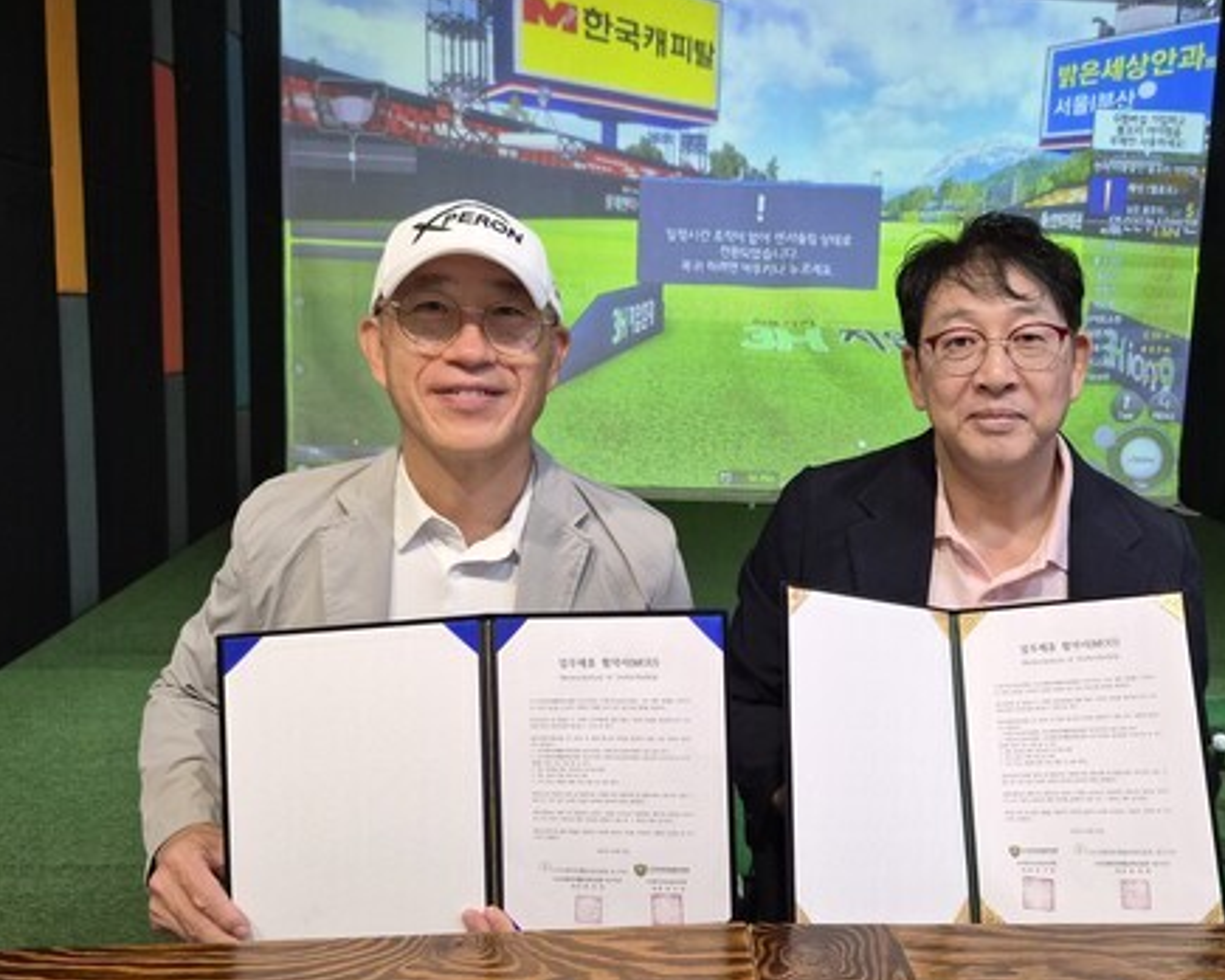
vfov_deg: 47.1
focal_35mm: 31
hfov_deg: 56.7
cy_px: 484
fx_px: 1124
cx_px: 743
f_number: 1.8
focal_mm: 5.4
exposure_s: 1/120
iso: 800
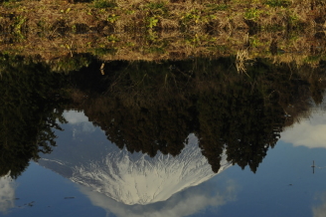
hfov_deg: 17.2
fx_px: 1058
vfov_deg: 11.6
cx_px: 317
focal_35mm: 117
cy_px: -7
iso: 200
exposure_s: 1/25
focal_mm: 48
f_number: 22
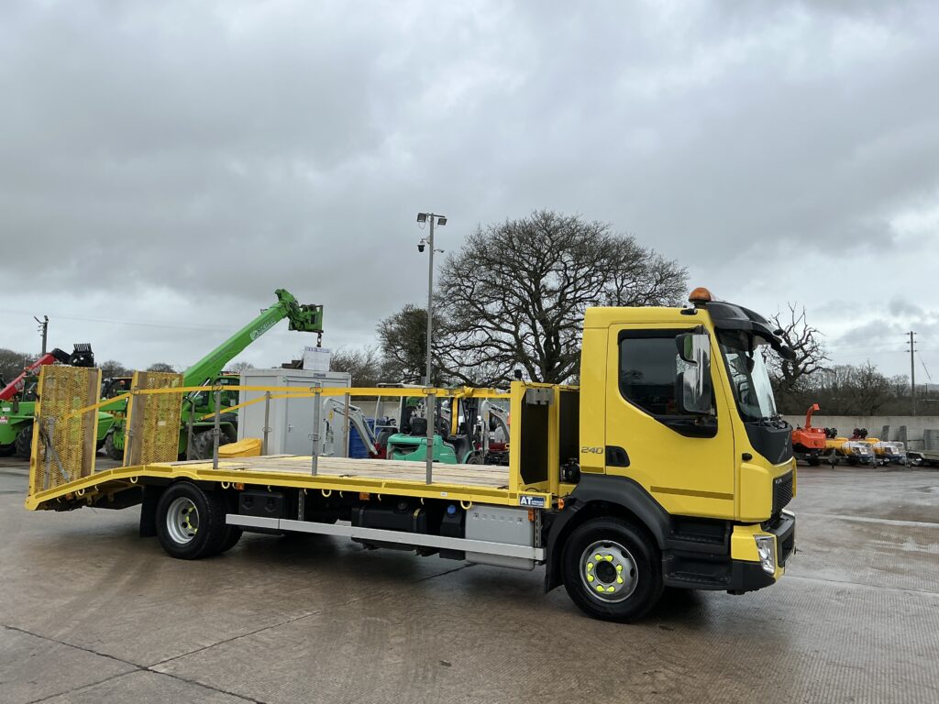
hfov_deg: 63.4
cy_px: 352
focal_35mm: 28
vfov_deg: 49.7
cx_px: 470
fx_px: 760
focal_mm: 3
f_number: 1.8
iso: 25
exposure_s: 1/540
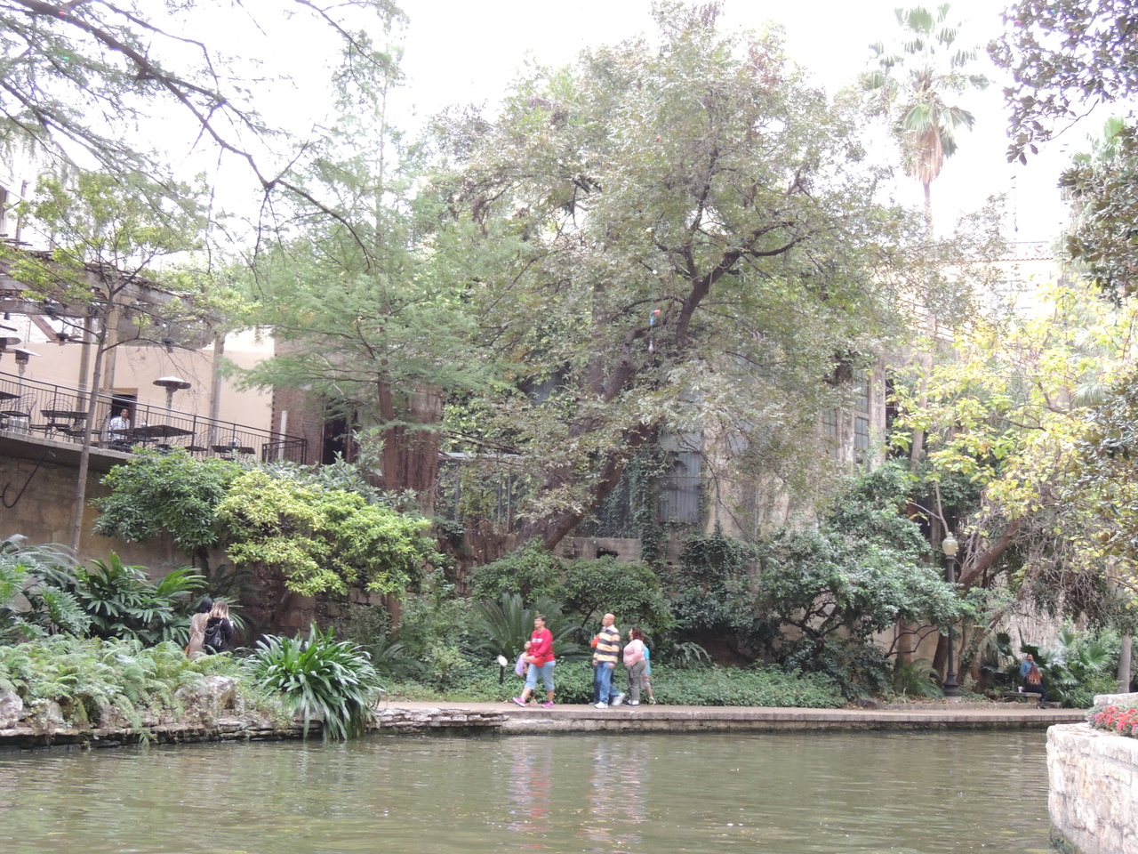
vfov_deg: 30.9
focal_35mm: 47
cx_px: 569
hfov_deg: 40.4
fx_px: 1545
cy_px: 427
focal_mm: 8.3
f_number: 3.5
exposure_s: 1/30
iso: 400
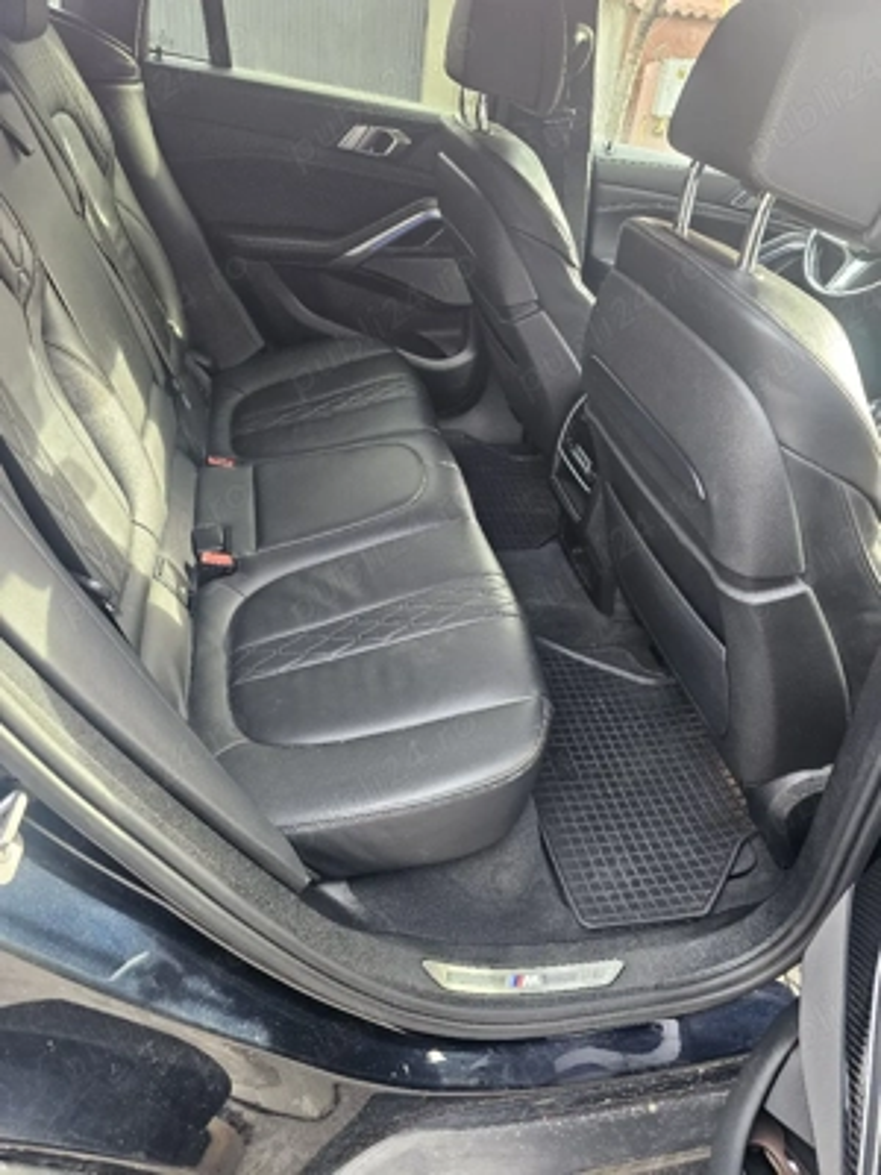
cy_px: 588
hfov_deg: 58.9
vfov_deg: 73.9
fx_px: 780
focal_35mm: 23
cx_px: 440
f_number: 1.7
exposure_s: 1/101
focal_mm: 6.3
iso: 200
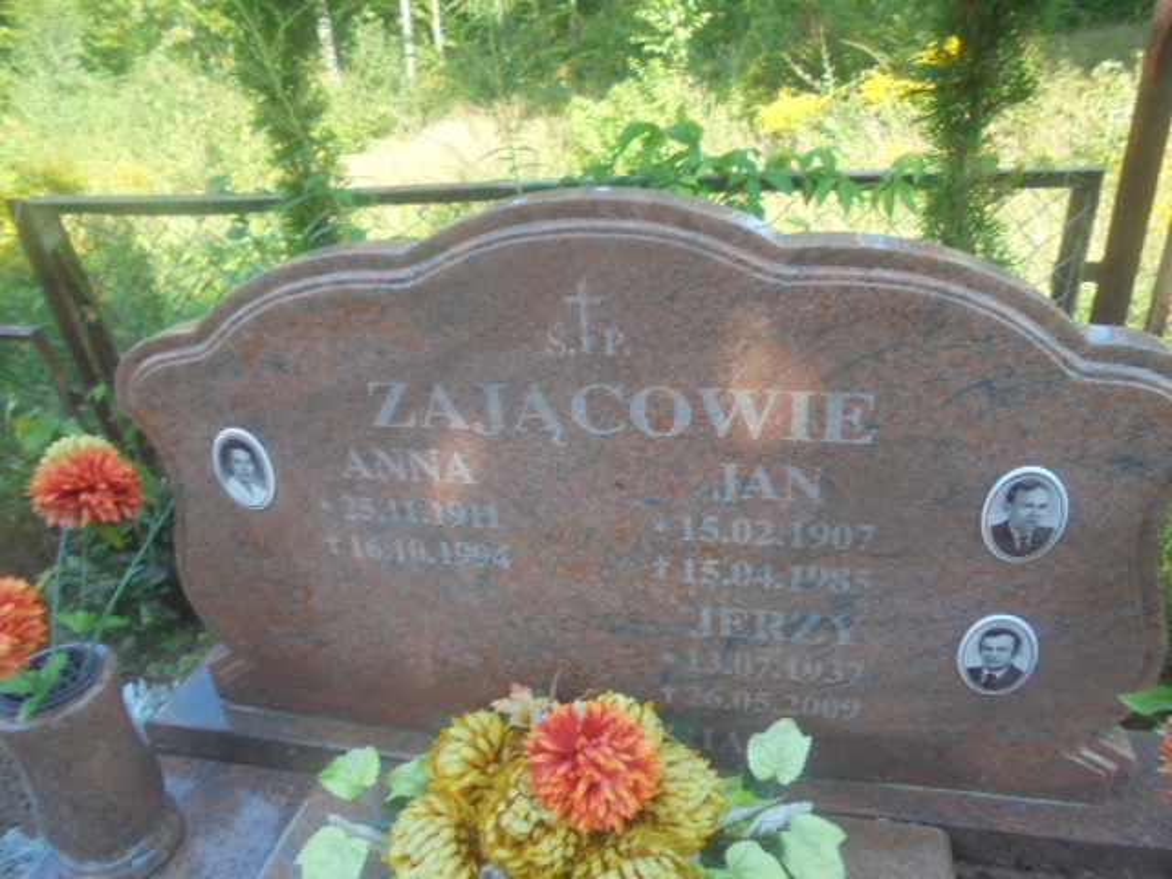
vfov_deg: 53.1
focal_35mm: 26
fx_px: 880
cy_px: 440
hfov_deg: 67.3
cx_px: 586
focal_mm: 4.6
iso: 100
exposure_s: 1/125
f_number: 3.5
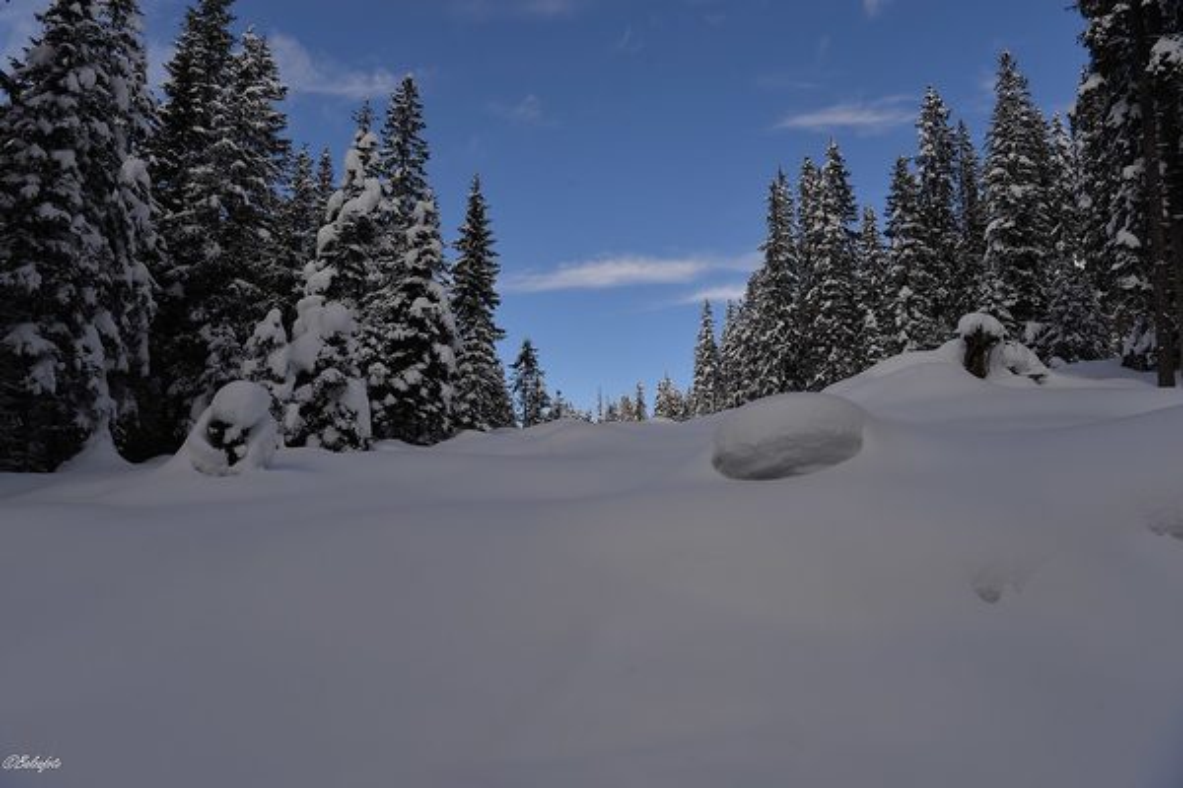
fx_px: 789
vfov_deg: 53.1
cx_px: 592
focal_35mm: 24
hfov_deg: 73.7
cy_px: 394
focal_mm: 24
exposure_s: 1/400
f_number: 11
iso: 125
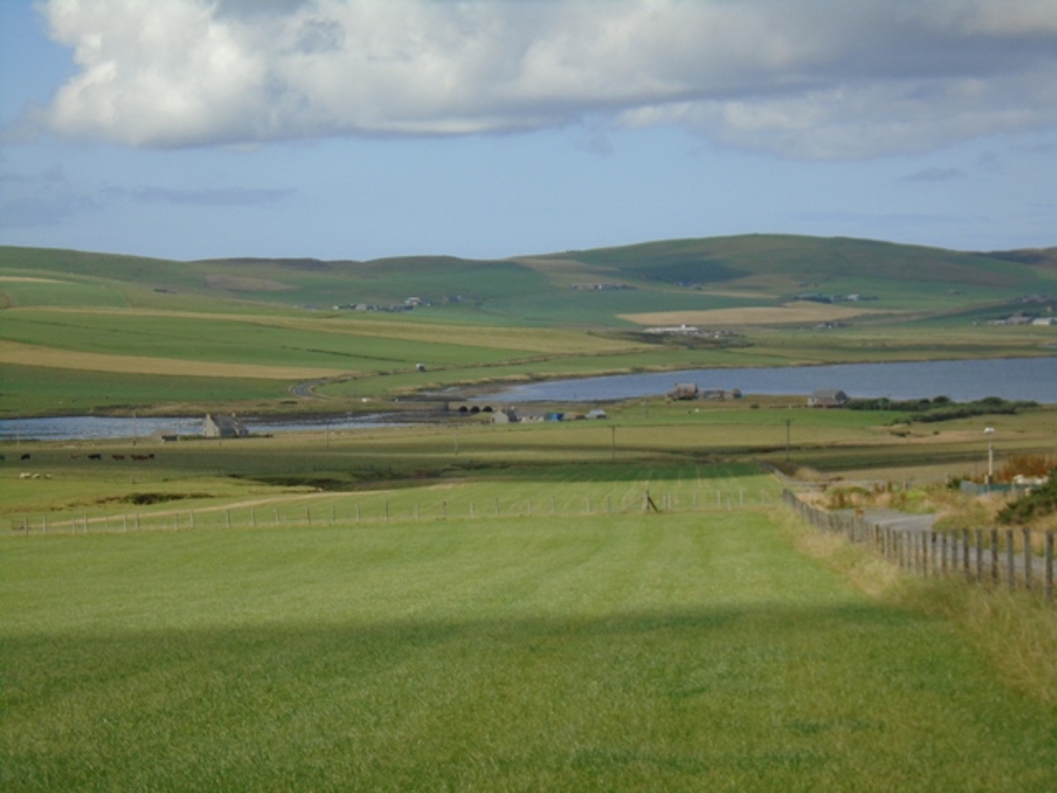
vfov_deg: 11.4
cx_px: 528
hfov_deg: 15.2
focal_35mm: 130
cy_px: 396
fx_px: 3970
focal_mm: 23
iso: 100
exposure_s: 1/400
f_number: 6.4
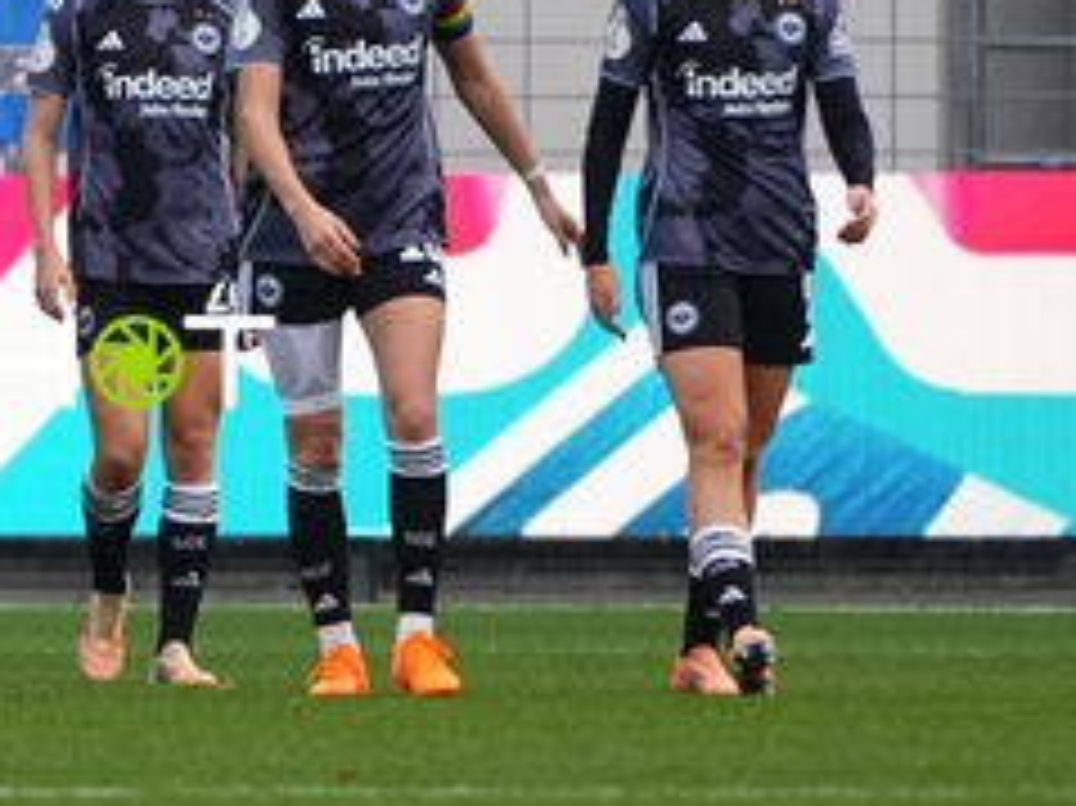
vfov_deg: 1.0
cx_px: -167
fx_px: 44956
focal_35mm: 1447
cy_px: 365
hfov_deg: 1.4
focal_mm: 400
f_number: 5.6
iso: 1600
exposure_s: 1/1600
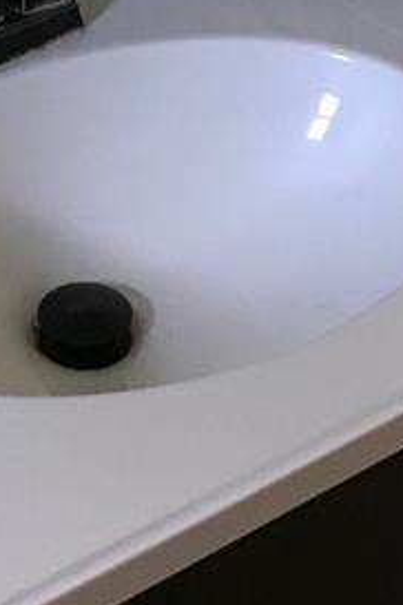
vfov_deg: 14.4
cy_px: -437
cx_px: -42
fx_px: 2149
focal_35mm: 128
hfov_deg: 10.6
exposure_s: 1/15
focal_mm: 3.99
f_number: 1.8
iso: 50
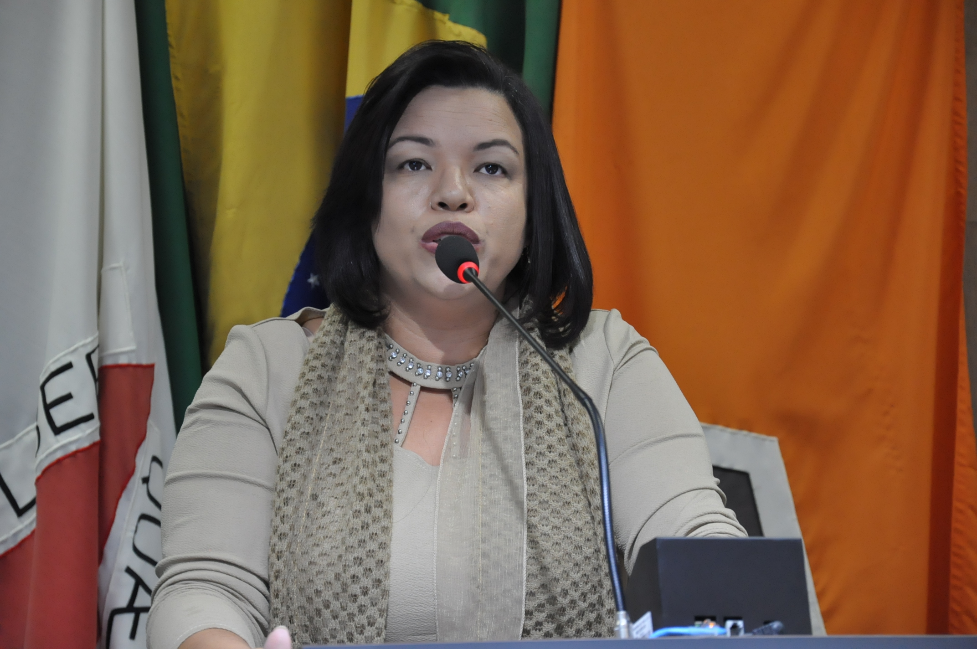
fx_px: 3741
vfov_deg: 9.9
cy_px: 324
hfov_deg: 14.9
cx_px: 488
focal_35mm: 138
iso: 2000
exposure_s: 1/100
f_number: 5.6
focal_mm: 92
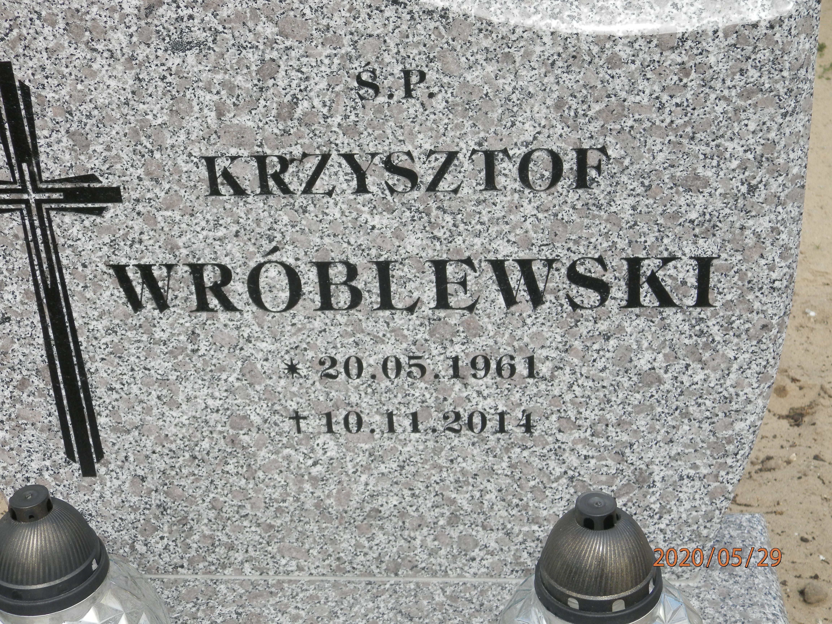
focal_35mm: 55
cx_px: 416
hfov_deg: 34.9
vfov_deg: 26.6
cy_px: 312
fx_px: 1322
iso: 80
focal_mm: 9.9
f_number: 3.8
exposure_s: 1/640
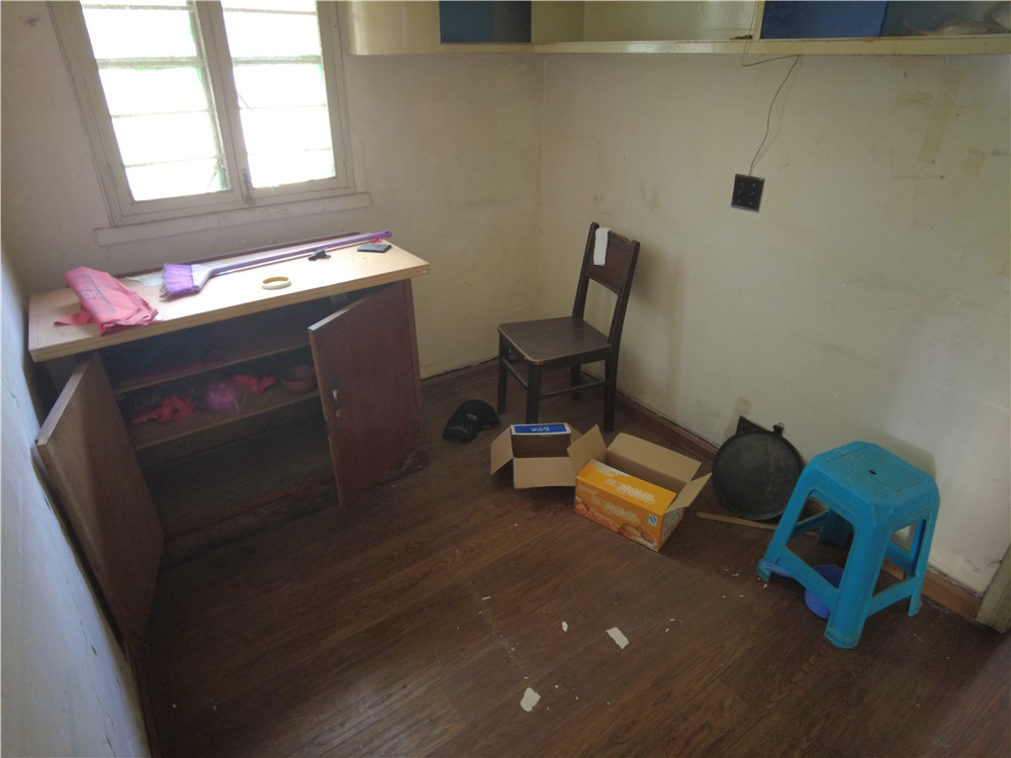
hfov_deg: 81.7
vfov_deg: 66.0
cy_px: 379
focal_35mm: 20
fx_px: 584
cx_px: 506
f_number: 1.8
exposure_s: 1/6.25
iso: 800
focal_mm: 4.4
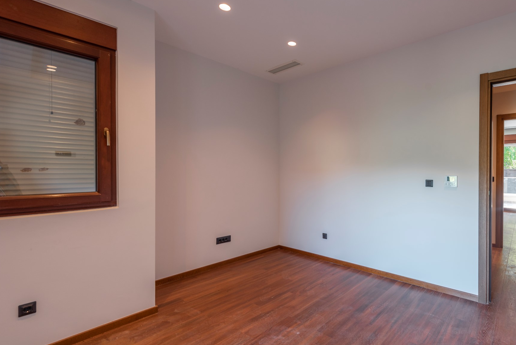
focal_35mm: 17
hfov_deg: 92.6
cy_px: 163
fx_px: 244
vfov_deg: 70.4
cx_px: 295
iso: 64
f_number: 5
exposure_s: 1/6
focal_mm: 14
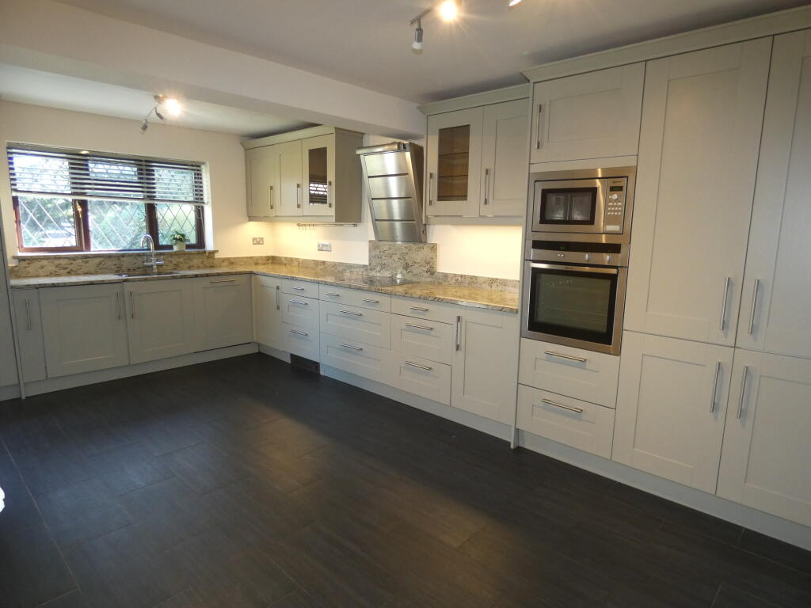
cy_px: 304
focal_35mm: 20
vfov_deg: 66.0
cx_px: 406
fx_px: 469
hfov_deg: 81.7
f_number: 2.8
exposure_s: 1/60
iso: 250
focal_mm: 3.6
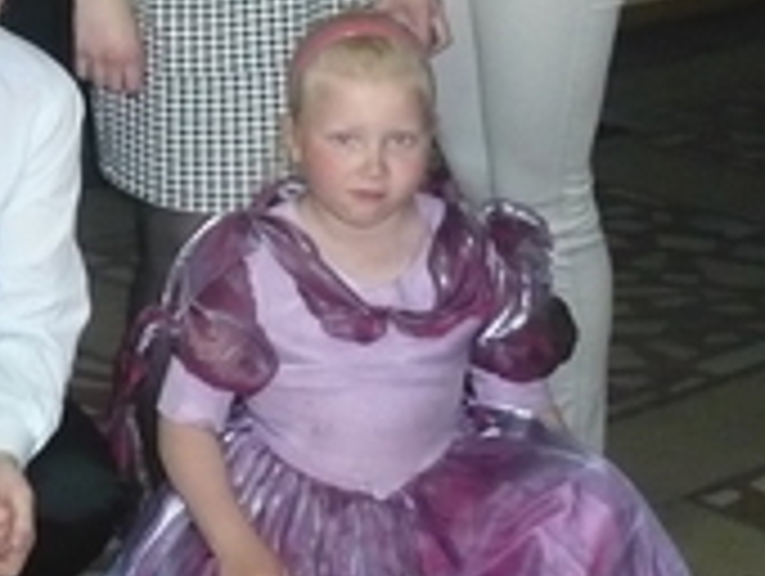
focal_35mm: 113
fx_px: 2501
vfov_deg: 12.8
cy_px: -115
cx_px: 40
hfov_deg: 17.1
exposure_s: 1/30
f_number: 2.8
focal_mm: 5.8
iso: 400
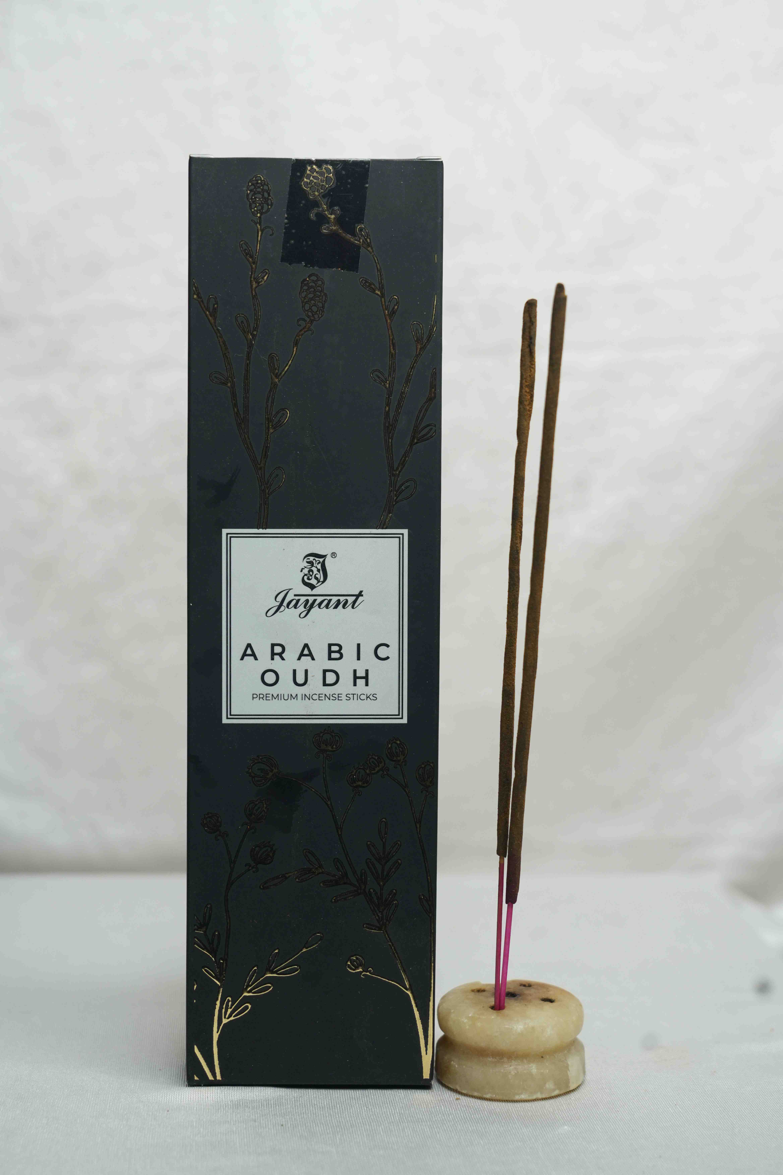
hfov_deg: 23.0
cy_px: 588
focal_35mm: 59
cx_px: 392
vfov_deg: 33.9
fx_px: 1925
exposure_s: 1/100
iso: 640
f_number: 5.6
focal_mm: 59
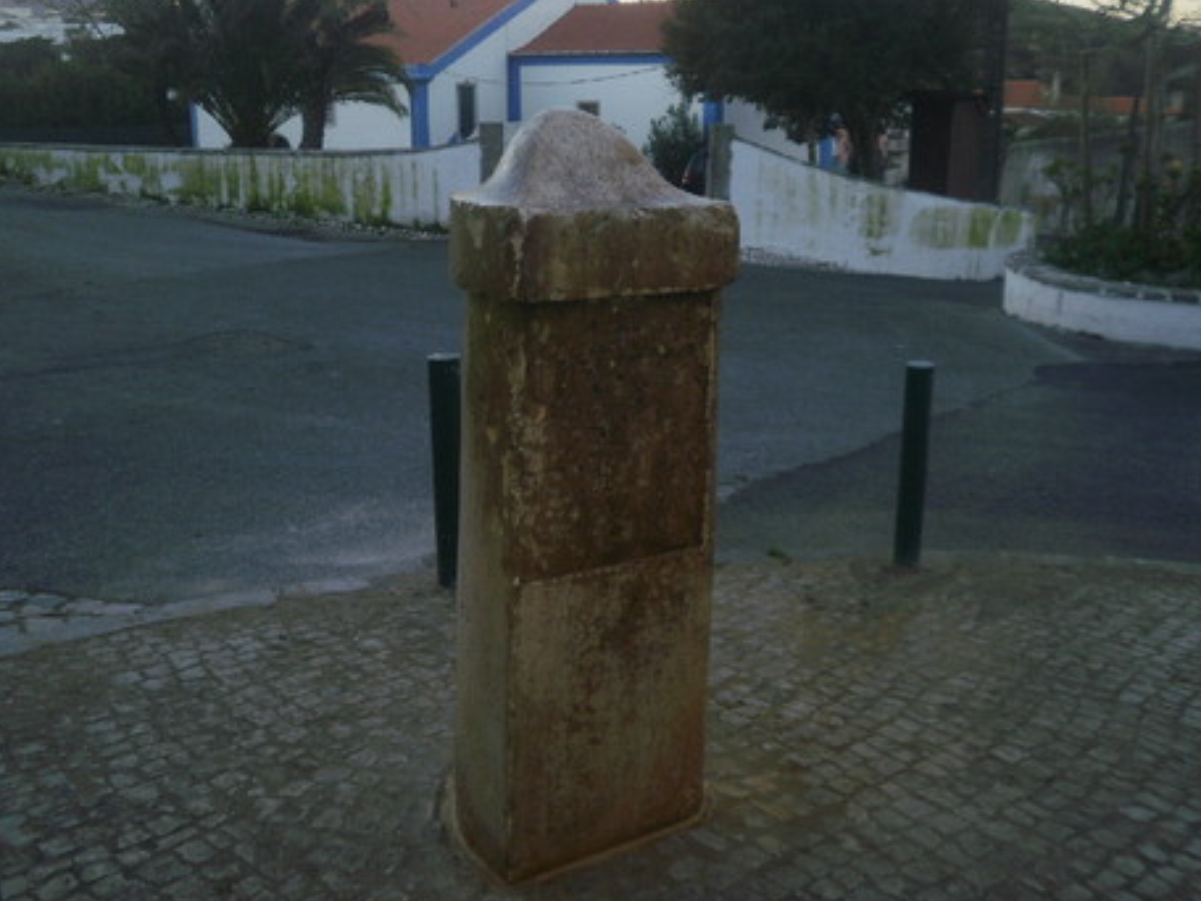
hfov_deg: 53.9
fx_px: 1180
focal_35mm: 34
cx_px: 577
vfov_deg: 41.8
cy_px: 418
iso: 100
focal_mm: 5.45
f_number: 2.9
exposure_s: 1/50
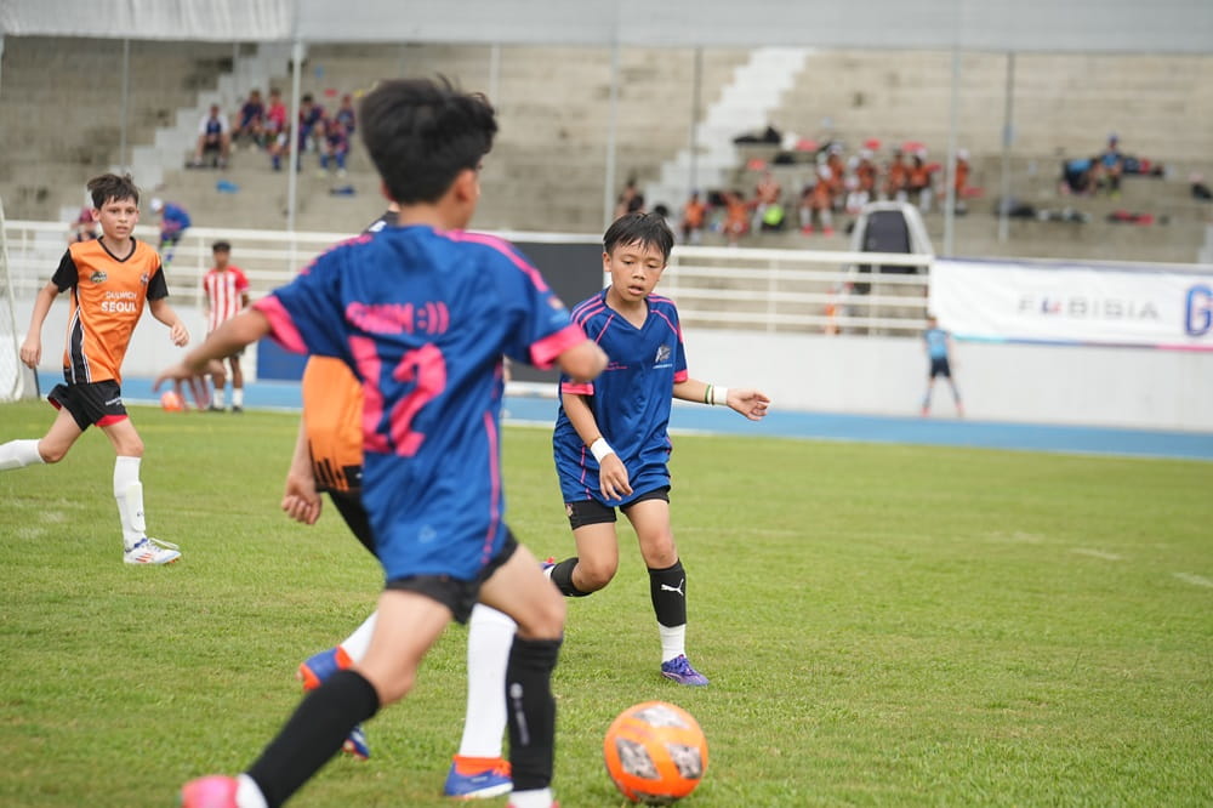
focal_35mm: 93
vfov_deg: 14.7
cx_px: 606
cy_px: 404
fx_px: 3132
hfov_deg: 21.9
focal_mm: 93
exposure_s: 1/1250
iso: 200
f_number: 3.2
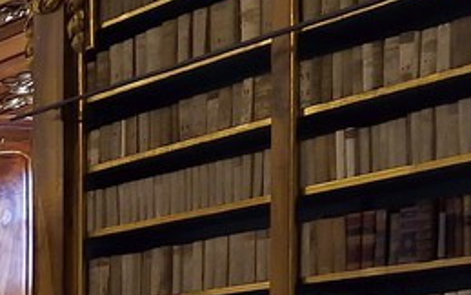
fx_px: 1130
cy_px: 452
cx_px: -931
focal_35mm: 88
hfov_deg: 11.6
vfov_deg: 13.9
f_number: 6.3
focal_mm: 14
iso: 2000
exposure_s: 1/20
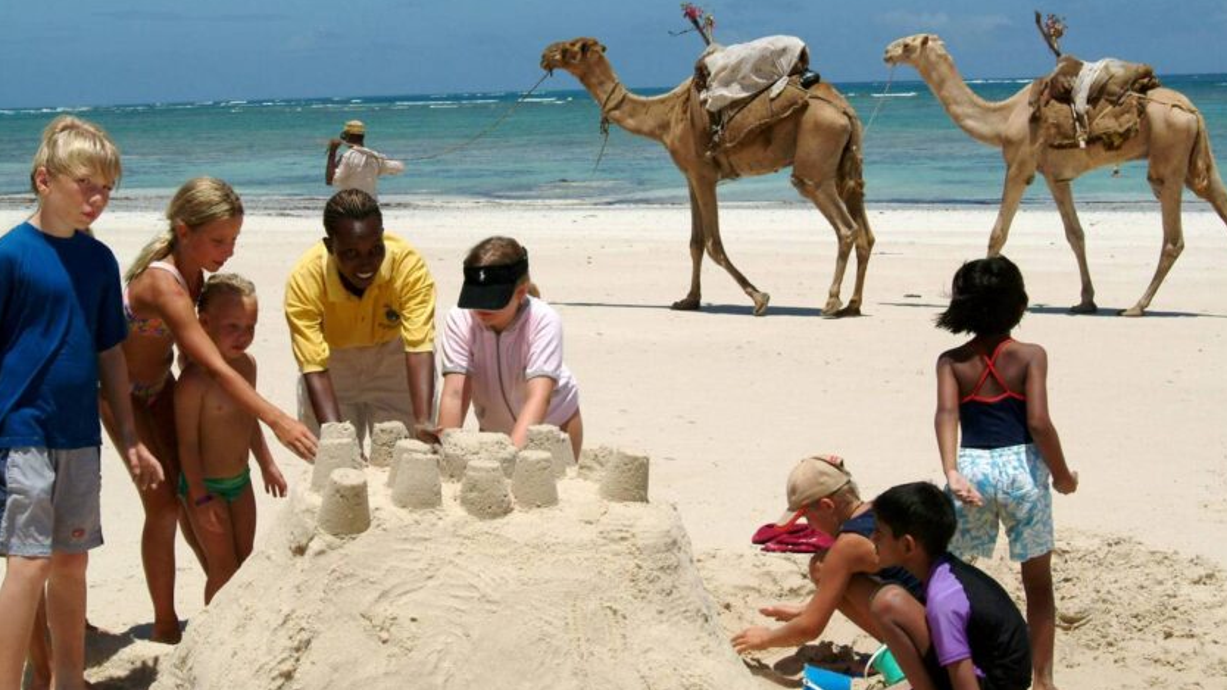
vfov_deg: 22.2
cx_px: 609
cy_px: 327
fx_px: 1757
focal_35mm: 54
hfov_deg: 38.5
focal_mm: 28
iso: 100
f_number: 11
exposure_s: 1/500
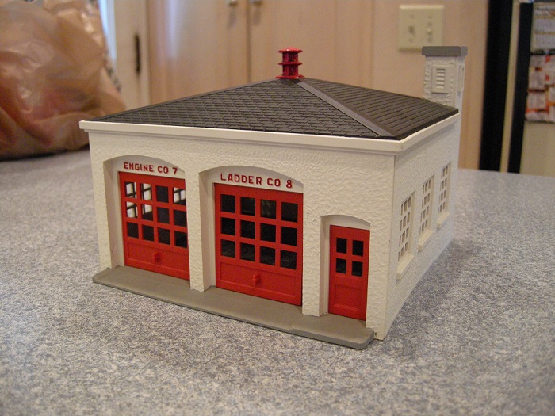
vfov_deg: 40.7
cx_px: 278
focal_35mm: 35
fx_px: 561
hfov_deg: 52.6
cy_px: 208
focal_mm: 7.5
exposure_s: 1/23
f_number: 2.7
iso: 400
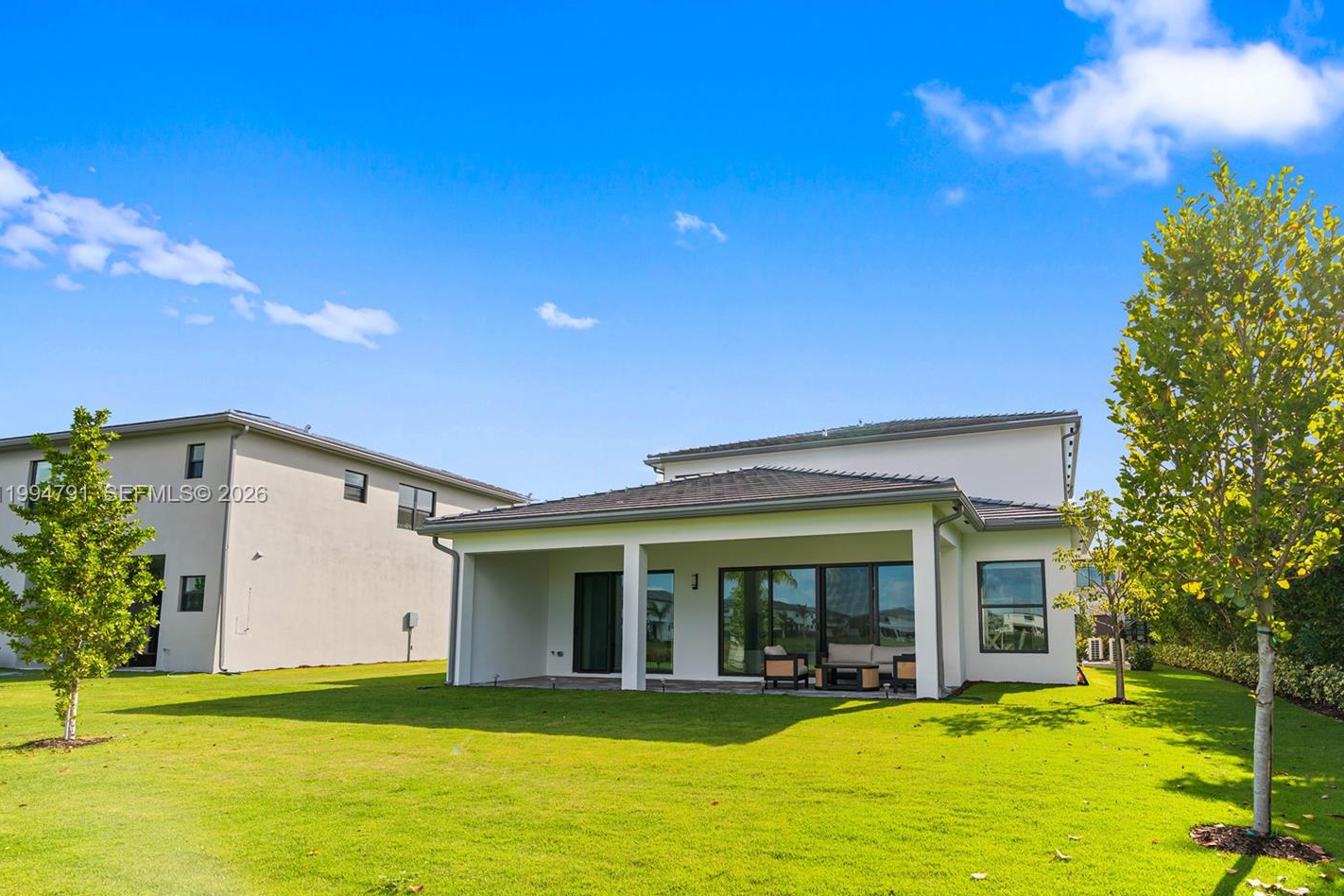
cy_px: 495
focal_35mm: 18
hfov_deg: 89.8
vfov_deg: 67.2
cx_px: 729
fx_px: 672
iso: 100
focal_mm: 16
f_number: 4.5
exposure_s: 1/50
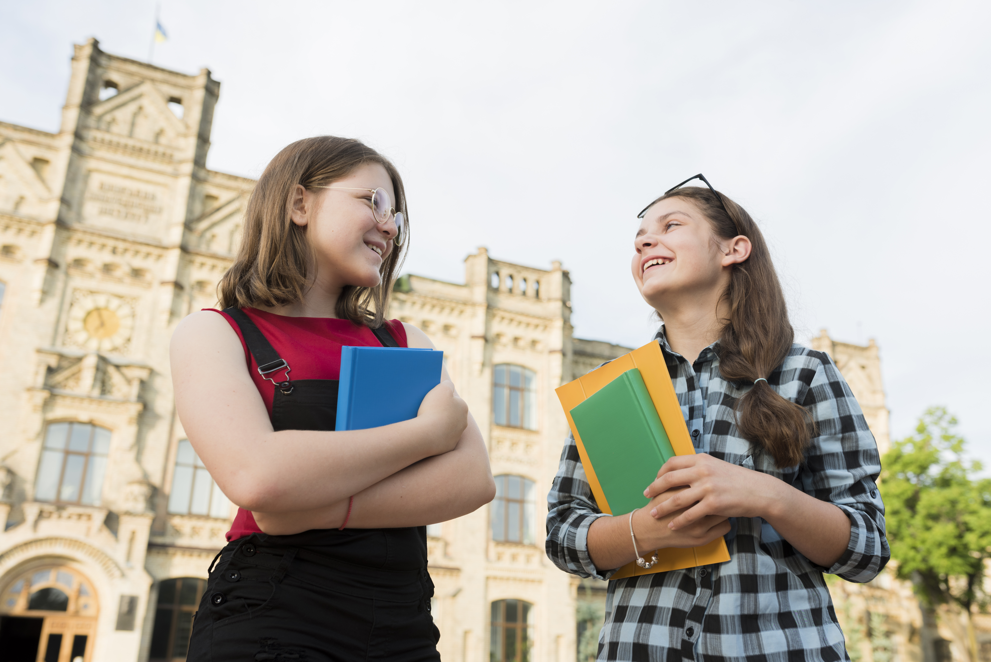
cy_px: 331
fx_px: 964
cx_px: 496
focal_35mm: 35
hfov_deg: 54.4
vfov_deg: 37.9
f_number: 4.5
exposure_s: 1/200
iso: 80
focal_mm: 35
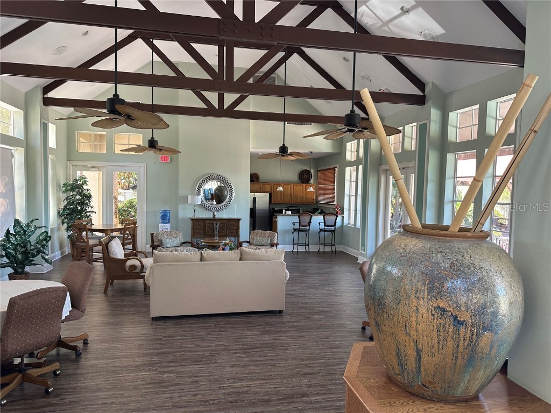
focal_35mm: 24
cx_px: 276
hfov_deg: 71.6
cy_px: 206
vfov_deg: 56.8
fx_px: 382
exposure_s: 1/121
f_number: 1.78
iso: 125
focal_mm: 6.86
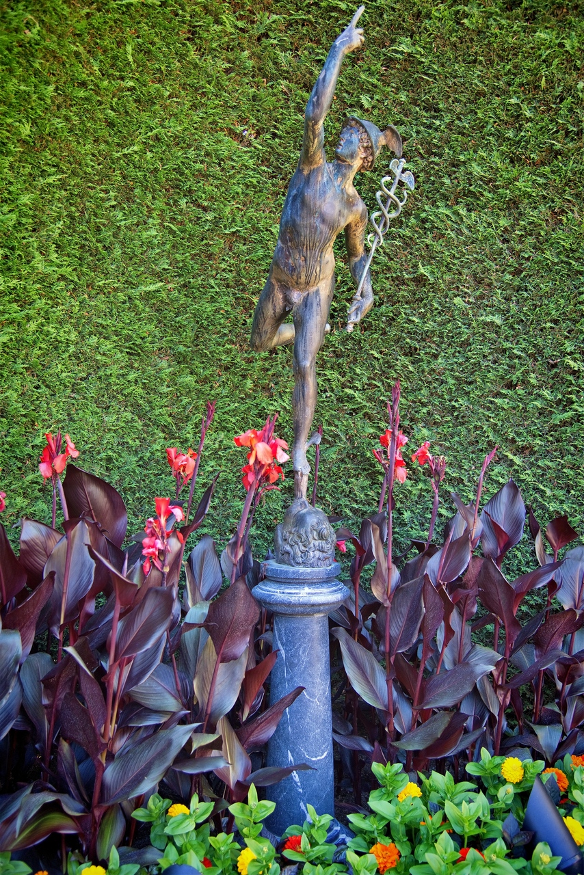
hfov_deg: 35.1
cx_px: 292
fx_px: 924
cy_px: 438
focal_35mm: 38
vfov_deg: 50.7
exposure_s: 1/80
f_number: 4
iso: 800
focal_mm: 38
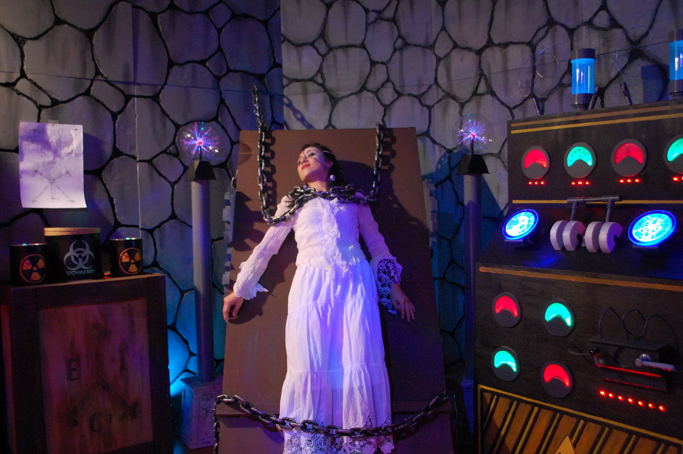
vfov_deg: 39.9
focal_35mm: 33
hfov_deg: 57.3
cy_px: 227
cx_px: 342
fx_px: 626
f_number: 4
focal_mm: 22
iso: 1600
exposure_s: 1/4
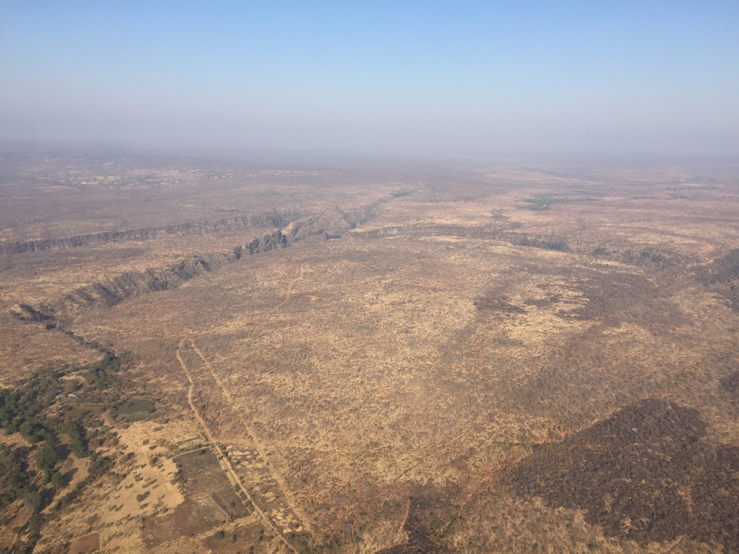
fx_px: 619
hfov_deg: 61.7
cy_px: 277
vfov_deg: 48.2
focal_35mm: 29
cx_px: 370
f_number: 2.2
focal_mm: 4.15
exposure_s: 1/2083
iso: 32
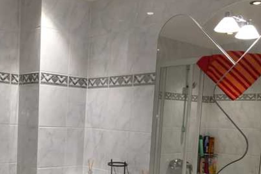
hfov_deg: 40.6
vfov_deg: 27.2
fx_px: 348
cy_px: 153
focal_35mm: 48
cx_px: 88
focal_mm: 4.15
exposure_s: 1/46
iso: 25
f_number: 2.2
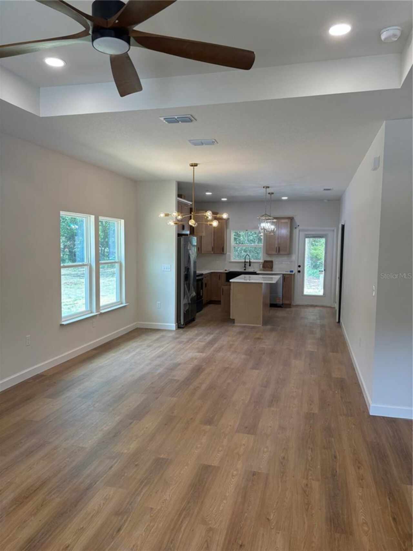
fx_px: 414
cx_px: 206
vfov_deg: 67.3
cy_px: 276
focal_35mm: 26
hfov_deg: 53.1
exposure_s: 1/195
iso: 80
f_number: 1.6
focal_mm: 5.96
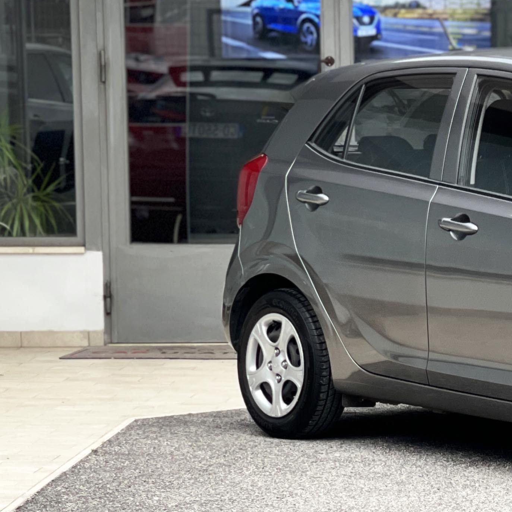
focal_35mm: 166
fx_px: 2778
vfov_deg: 10.5
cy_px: 345
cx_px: 715
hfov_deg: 10.3
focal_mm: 7.5
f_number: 2.2
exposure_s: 1/121
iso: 50
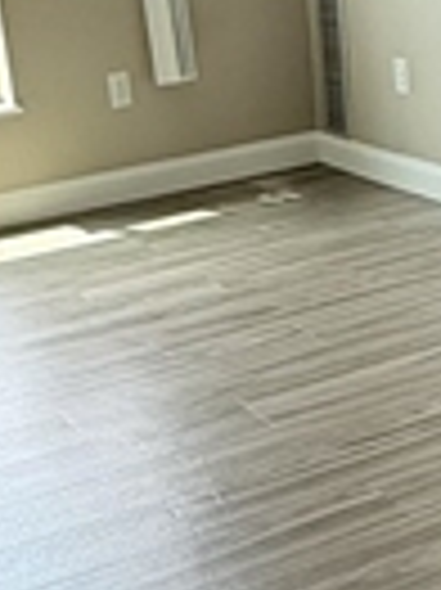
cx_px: 328
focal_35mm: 82
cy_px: 365
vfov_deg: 23.8
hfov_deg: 17.9
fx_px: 1395
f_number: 2.2
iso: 50
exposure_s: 1/120
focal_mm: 2.22
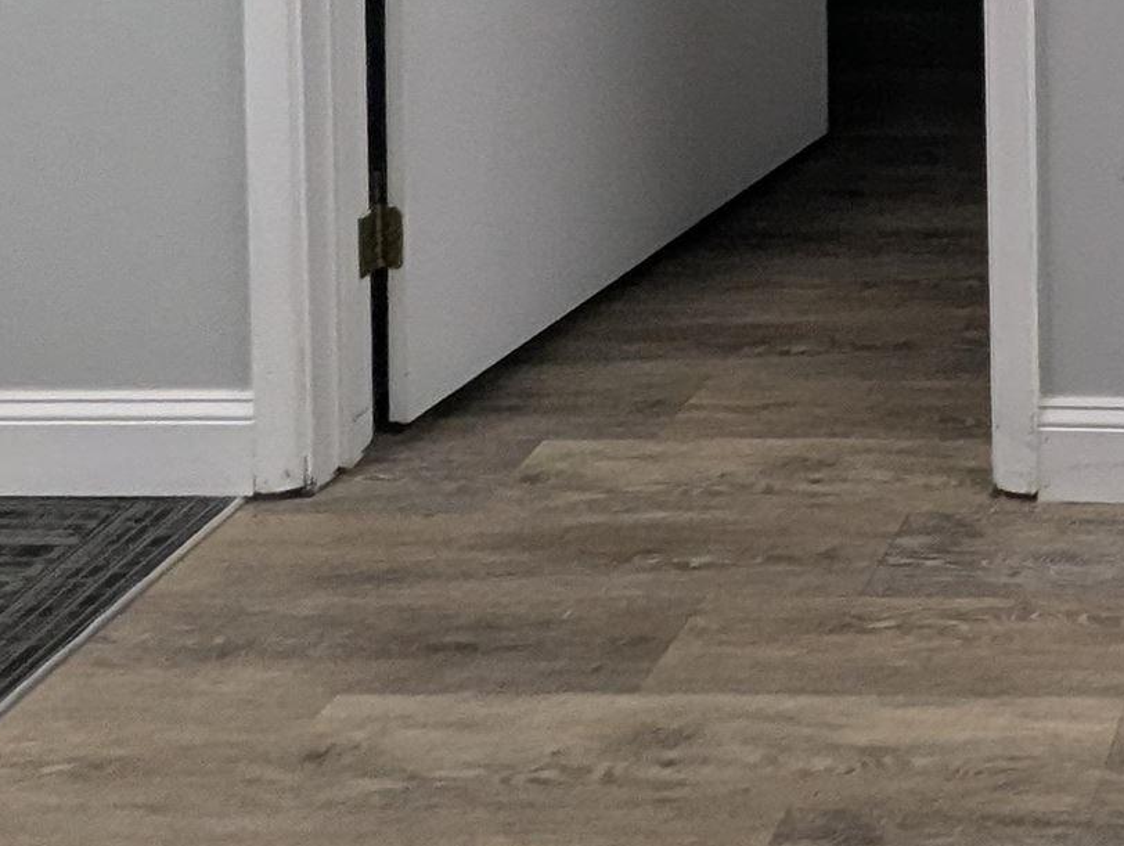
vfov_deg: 20.5
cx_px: 1564
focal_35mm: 49
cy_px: -695
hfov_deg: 29.0
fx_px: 1593
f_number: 2.2
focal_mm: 1.95
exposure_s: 1/28.8
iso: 38
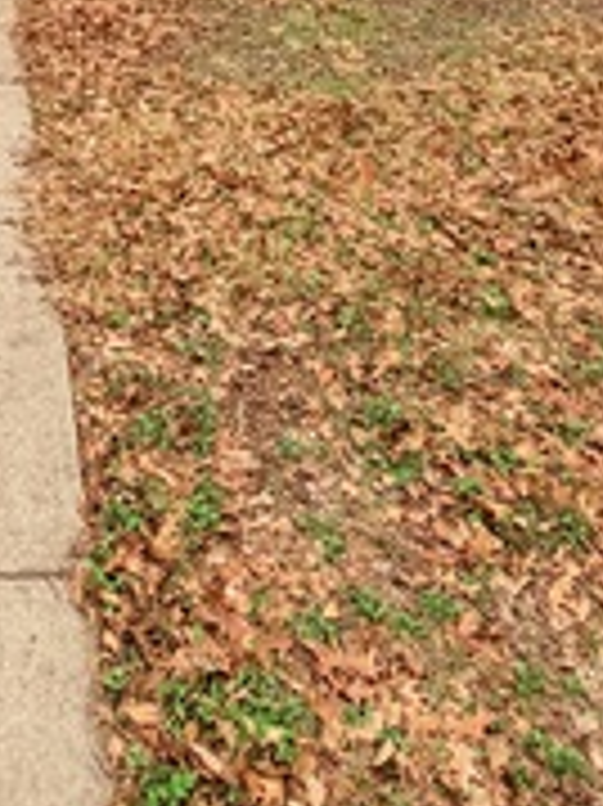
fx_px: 1163
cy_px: -423
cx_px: 68
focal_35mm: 50
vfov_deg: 26.6
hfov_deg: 28.1
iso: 40
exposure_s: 1/216
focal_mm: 2.22
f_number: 2.2
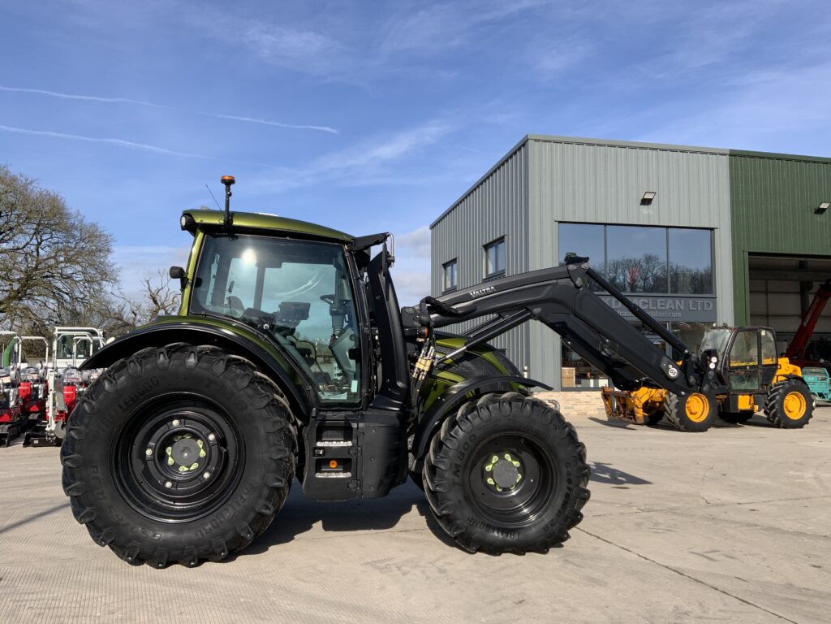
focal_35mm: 29
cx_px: 416
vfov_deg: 48.2
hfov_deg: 61.7
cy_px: 312
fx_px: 696
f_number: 1.8
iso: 16
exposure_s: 1/1786
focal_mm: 3
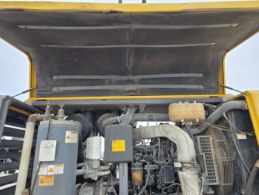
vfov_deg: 58.9
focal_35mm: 23
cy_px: 98
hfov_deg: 73.9
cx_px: 130
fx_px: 172
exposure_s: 1/180
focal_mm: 6.3
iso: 40
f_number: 1.7
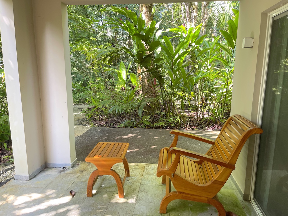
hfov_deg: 69.4
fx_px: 208
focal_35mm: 25
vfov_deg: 54.9
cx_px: 144
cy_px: 108
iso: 100
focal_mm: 5.1
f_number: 1.6
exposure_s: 1/121
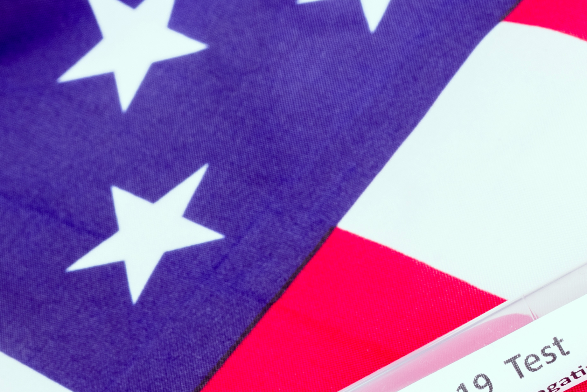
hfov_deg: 12.5
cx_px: 42
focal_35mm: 163
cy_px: 395
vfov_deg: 8.4
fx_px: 2659
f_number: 13
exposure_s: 1/180
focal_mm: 50
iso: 100
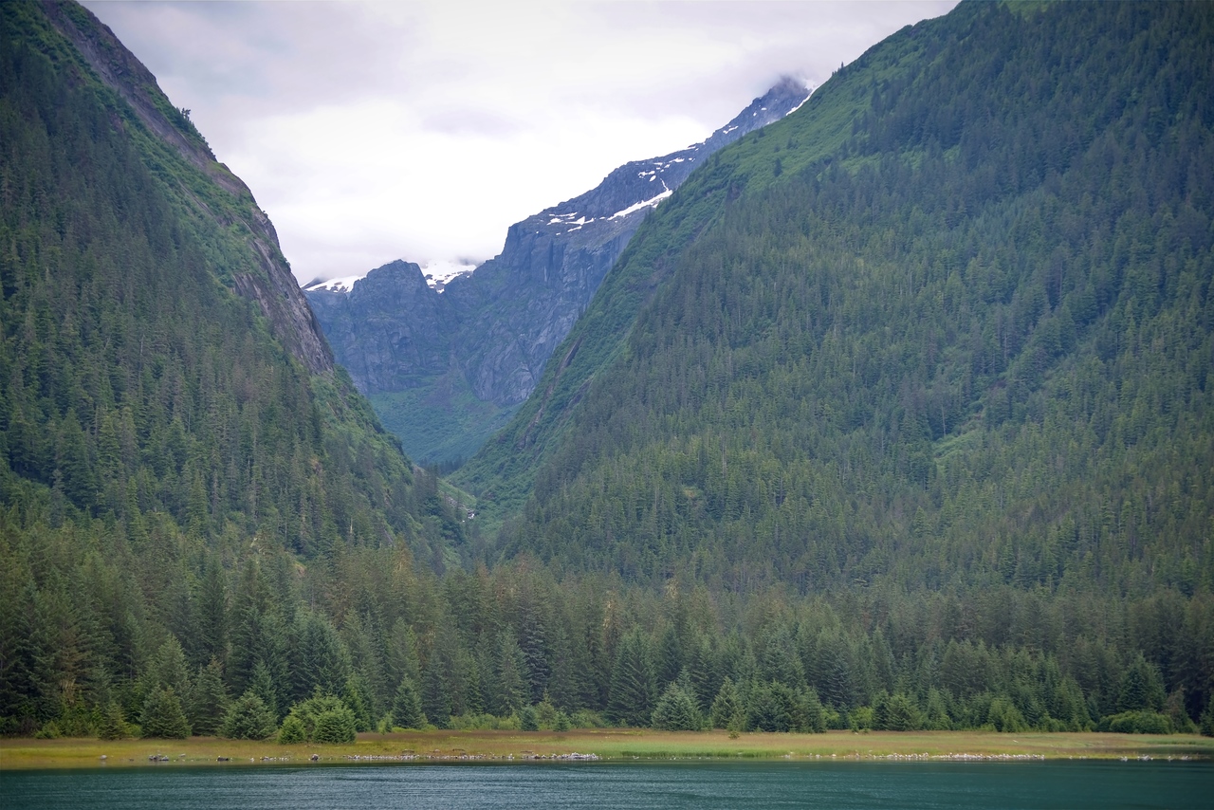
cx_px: 607
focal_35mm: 98
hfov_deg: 20.8
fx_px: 3305
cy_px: 405
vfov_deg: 14.0
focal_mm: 98
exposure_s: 1/200
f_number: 5.6
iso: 100
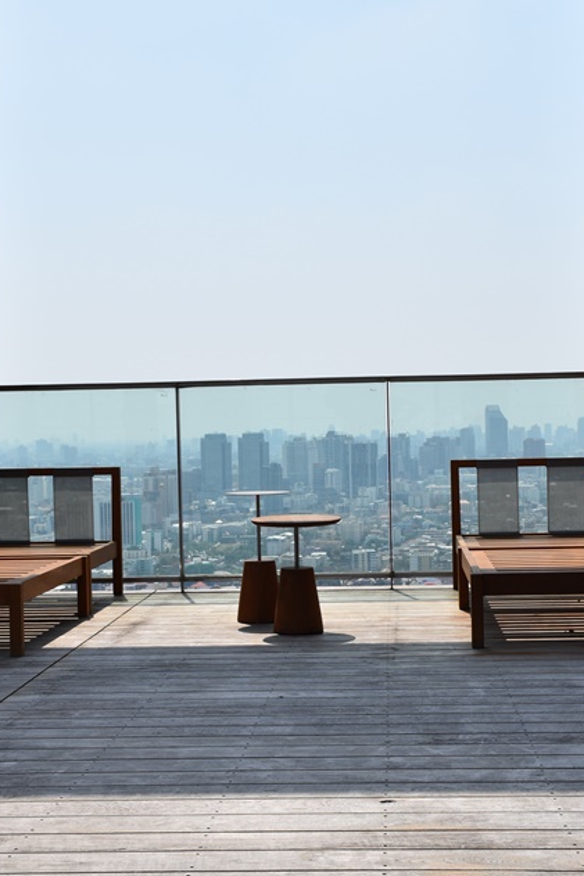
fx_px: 1405
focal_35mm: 58
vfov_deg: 34.6
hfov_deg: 23.5
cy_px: 463
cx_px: 308
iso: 200
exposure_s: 1/500
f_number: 11
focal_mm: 27
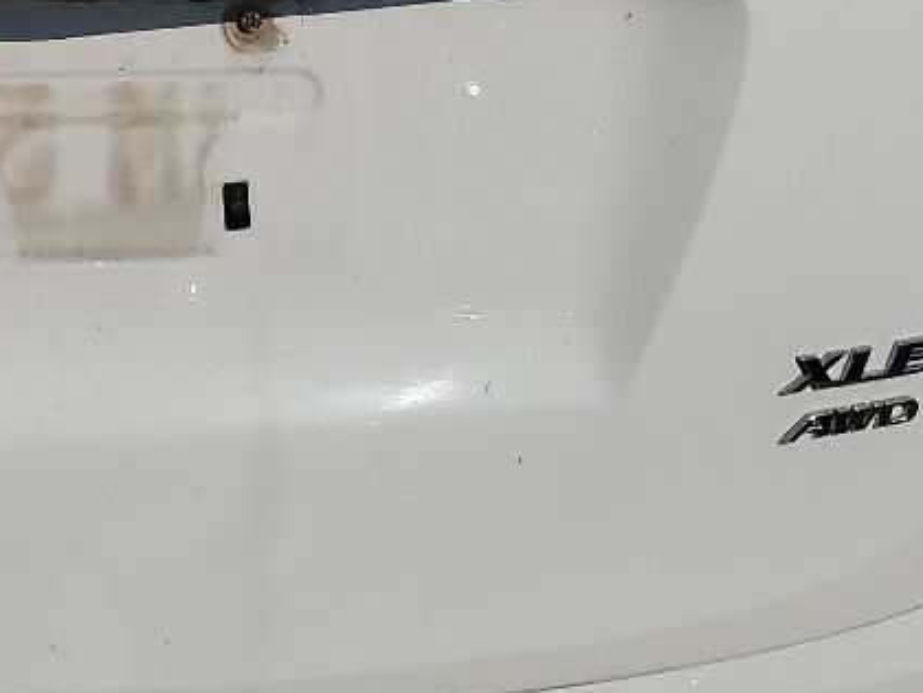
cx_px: -57
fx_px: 2640
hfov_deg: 19.1
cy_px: -95
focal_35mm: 99
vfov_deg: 14.5
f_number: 1.5
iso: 52
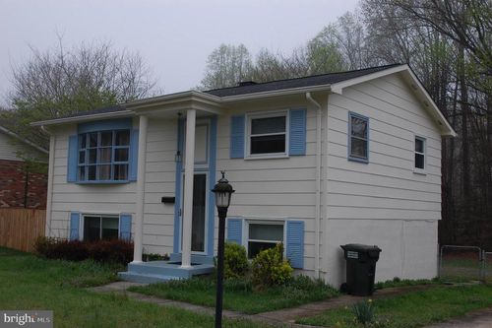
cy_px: 164
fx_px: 574
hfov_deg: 46.4
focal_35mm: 42
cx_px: 246
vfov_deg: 31.9
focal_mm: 28
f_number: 6.3
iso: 200
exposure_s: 1/160
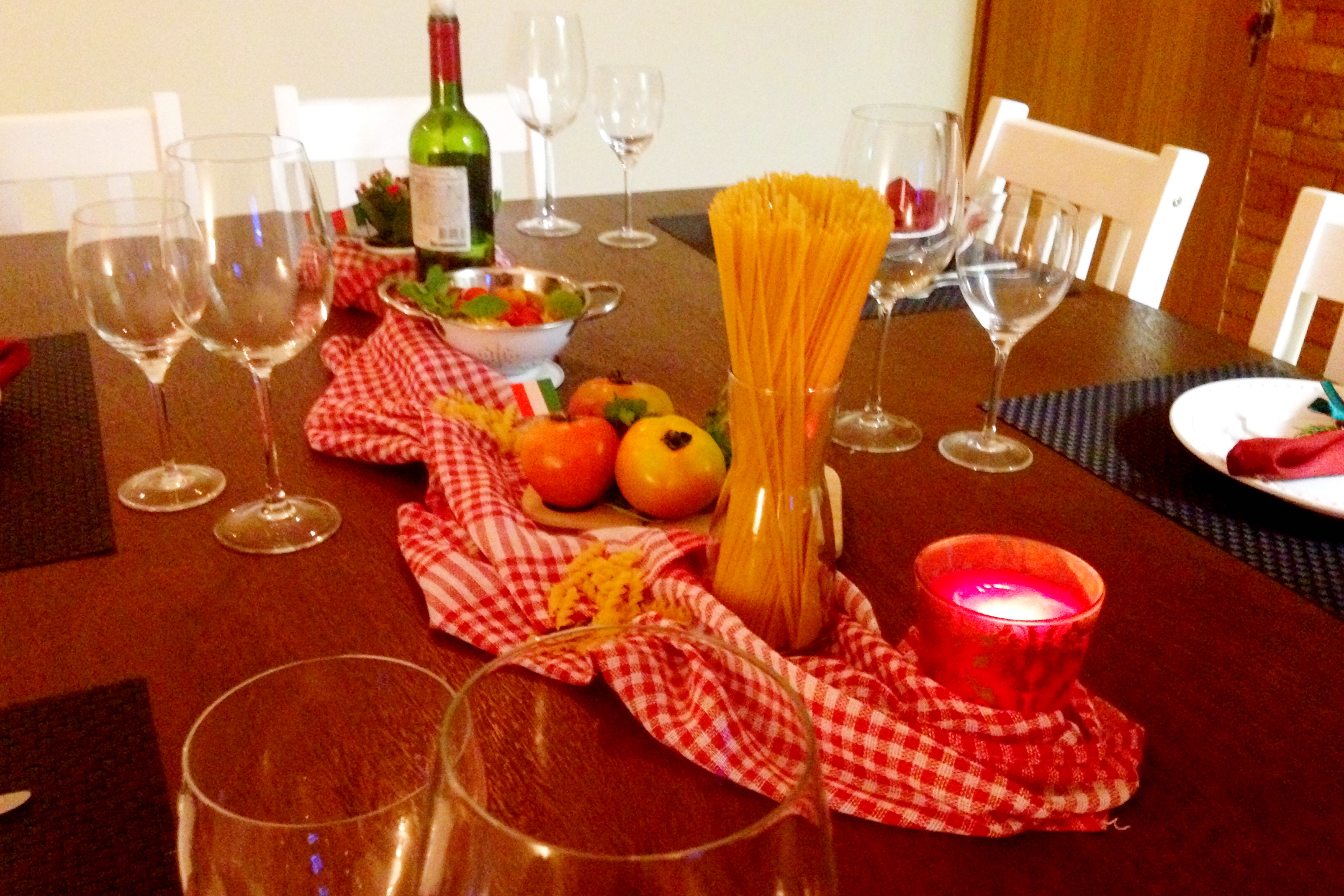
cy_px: 448
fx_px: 1381
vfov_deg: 35.9
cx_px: 664
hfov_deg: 51.9
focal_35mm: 37
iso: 640
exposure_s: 1/15
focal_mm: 4.28
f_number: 2.4
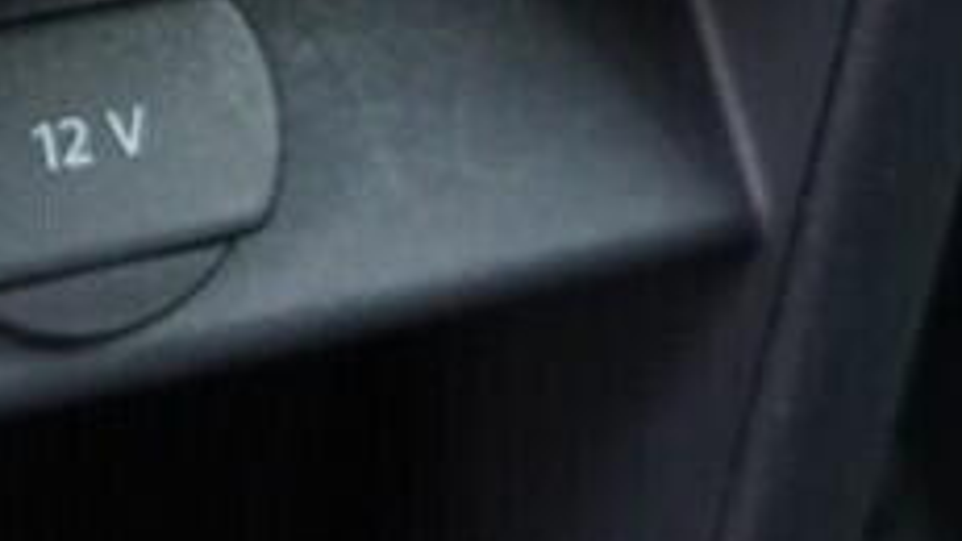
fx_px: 5995
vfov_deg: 5.1
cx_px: 29
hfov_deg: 9.1
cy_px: -237
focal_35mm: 235
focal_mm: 24
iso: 1250
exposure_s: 1/40
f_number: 2.8
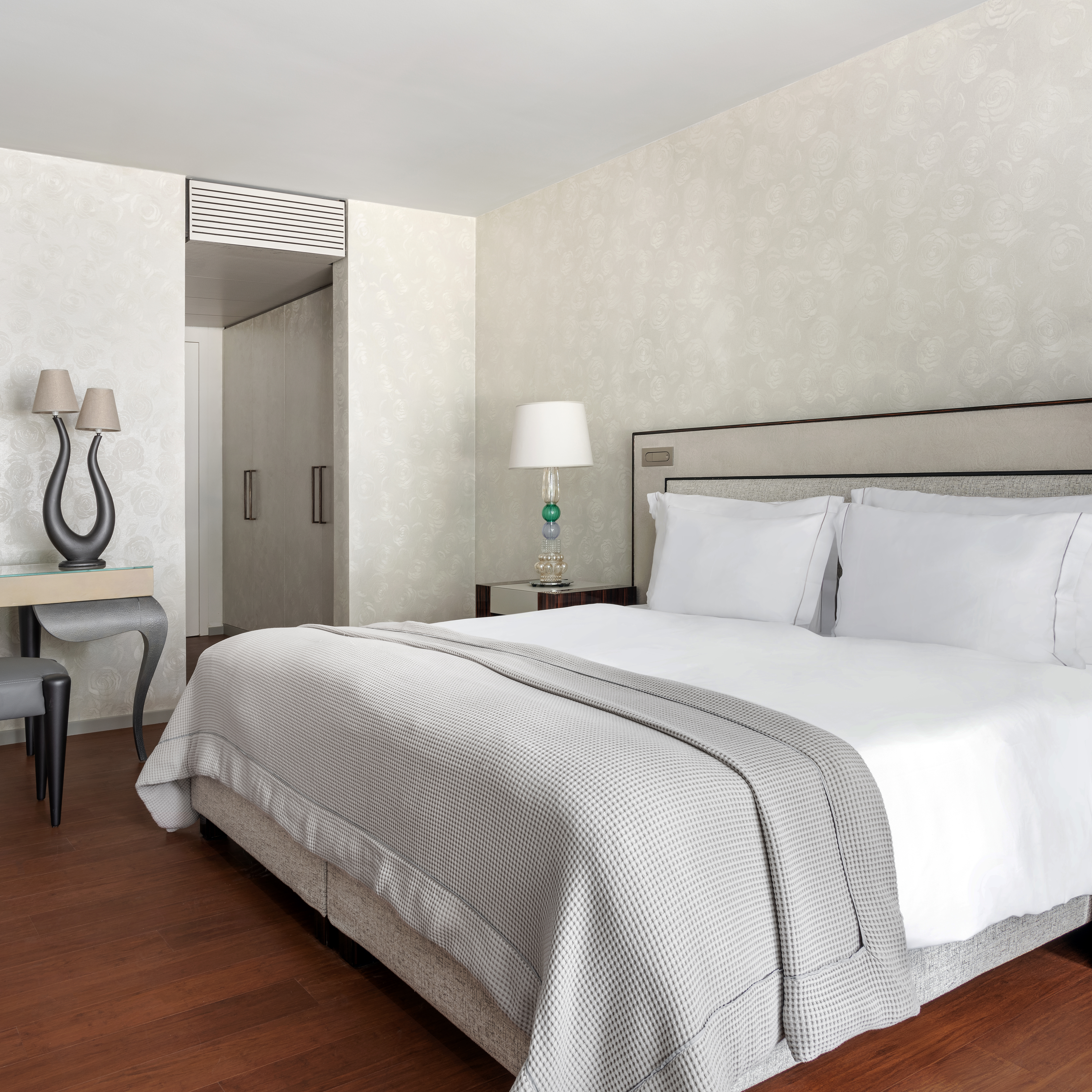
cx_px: 474
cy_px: 540
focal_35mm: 26
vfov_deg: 60.9
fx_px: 928
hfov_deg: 60.7
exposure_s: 15
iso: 64
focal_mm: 20
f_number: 11
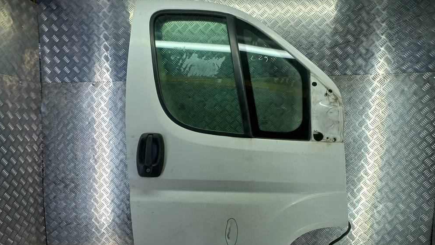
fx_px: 323
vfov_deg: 40.9
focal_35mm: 28
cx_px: 214
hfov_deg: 67.9
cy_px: 166
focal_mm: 4.6
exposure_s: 1/100
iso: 40
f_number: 1.8
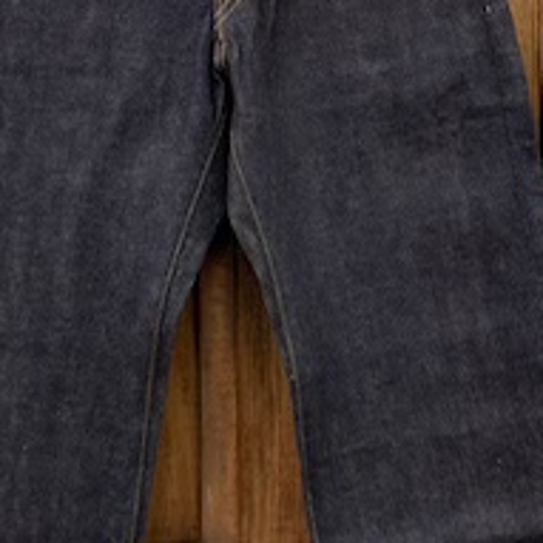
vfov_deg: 26.8
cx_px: 210
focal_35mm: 64
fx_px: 1136
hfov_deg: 26.8
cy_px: 338
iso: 500
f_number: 1.8
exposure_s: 1/30
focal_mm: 4.25
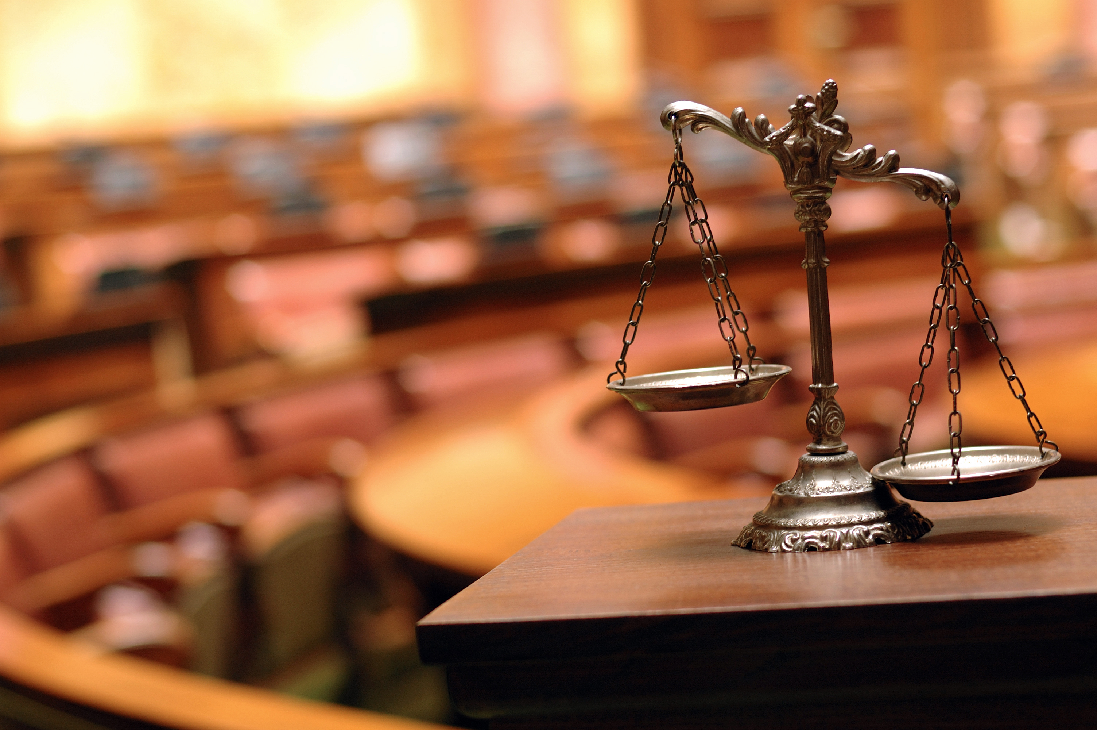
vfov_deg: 18.1
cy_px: 365
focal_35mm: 75
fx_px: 2283
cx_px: 548
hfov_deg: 27.0
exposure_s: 1/40
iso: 200
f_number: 2.5
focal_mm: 50
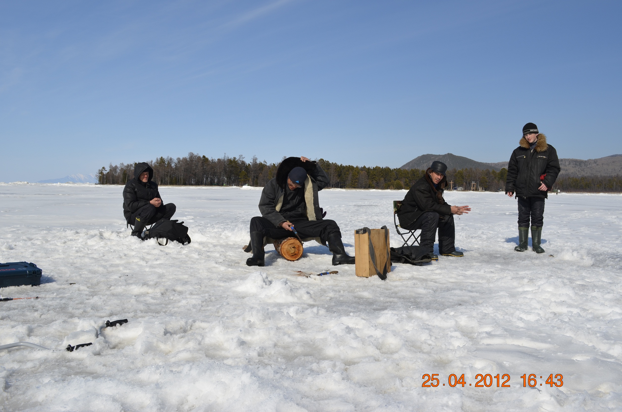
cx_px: 311
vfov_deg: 39.8
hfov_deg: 57.3
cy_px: 206
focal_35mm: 33
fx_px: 569
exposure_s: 1/400
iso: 100
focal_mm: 22
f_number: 10
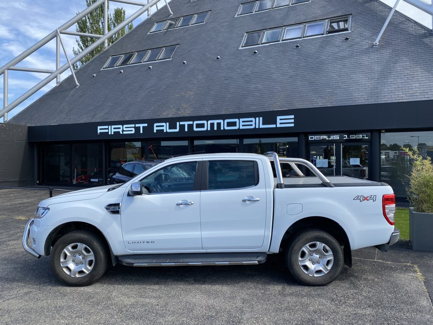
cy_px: 162
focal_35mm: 26
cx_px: 216
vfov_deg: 53.1
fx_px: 325
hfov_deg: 67.3
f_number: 1.8
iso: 32
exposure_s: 1/1346
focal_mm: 4.25
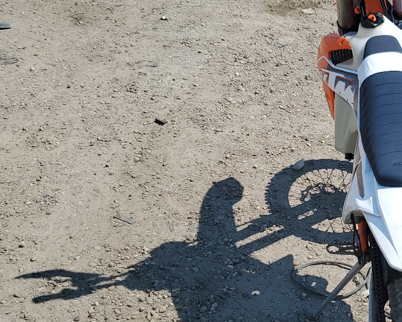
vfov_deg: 25.8
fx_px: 702
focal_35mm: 59
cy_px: 183
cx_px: 426
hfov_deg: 29.3
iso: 50
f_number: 1.5
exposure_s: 1/5000
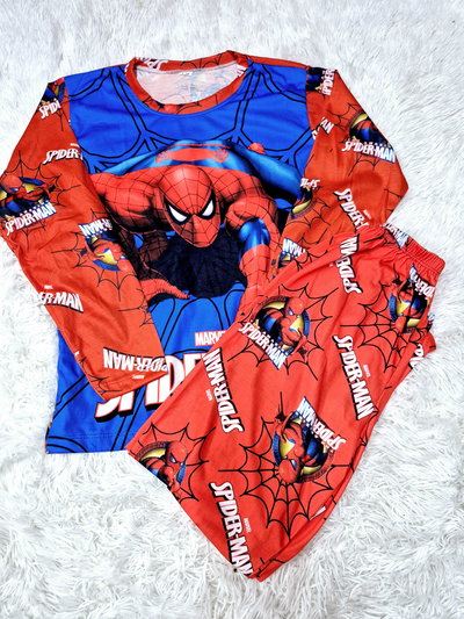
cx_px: 232
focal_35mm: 23
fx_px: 411
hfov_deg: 58.9
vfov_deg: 73.9
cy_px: 310
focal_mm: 5.4
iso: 500
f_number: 1.8
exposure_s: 1/100
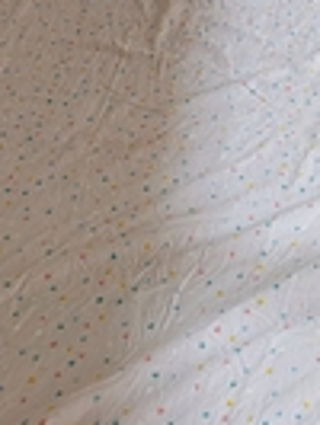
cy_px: 18
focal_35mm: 79
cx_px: 251
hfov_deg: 18.5
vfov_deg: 23.8
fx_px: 972
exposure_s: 1/100
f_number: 1.6
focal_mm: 6.57
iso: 1100
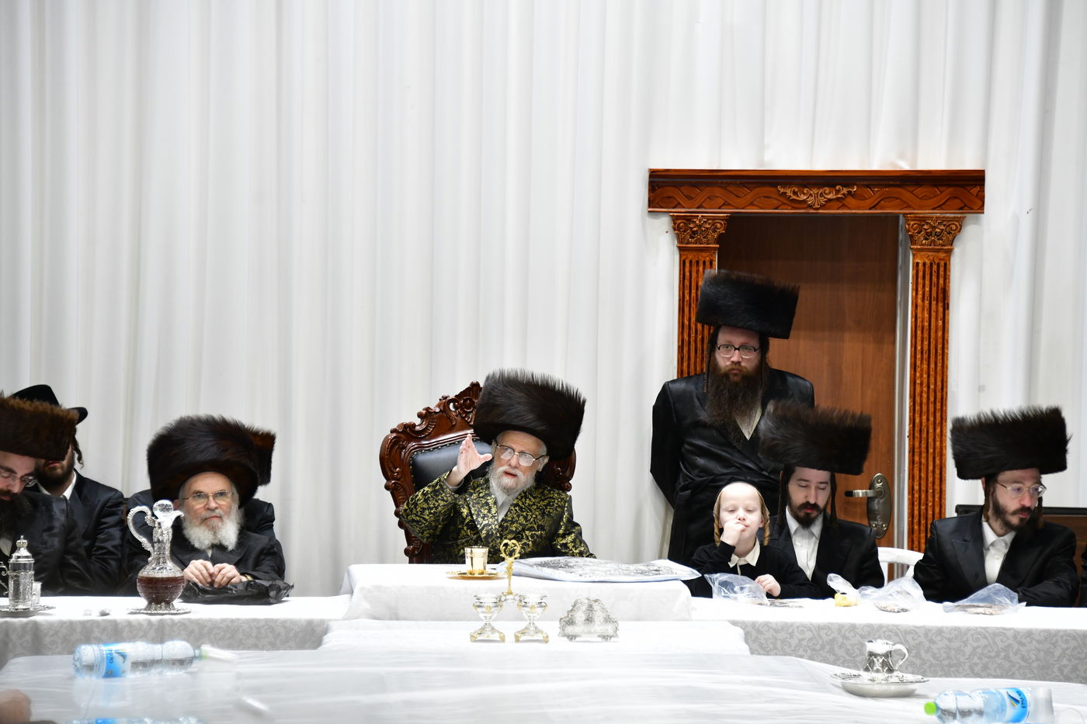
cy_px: 362
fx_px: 5132
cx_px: 544
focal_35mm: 170
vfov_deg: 8.1
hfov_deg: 12.1
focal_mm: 170
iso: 2000
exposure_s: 1/100
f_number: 5.6
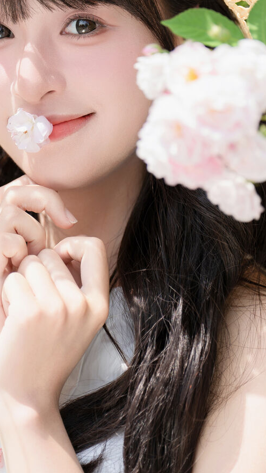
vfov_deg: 6.2
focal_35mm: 349
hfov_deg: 3.5
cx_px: 83
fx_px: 4380
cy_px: 157
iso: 125
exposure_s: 1/640
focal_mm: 163
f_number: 3.2
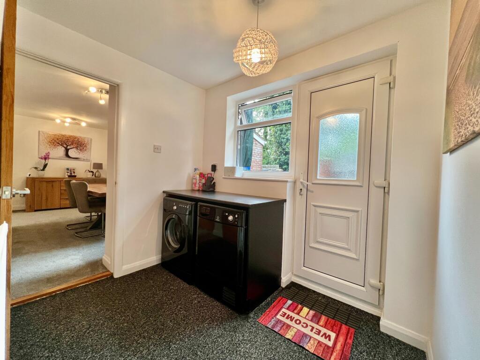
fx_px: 180
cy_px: 180
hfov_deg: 106.2
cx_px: 240
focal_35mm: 13
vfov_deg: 89.9
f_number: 1.8
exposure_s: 1/100
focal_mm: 1.57
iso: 125
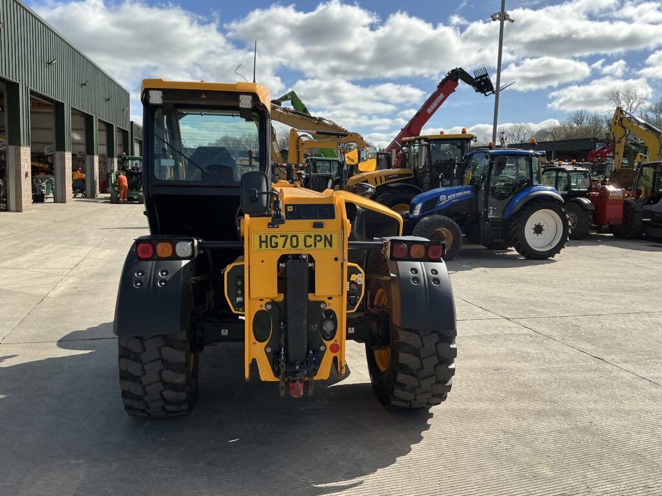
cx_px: 331
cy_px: 248
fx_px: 535
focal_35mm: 28
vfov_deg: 49.7
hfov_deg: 63.4
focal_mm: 3
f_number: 1.8
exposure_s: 1/2320
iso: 25
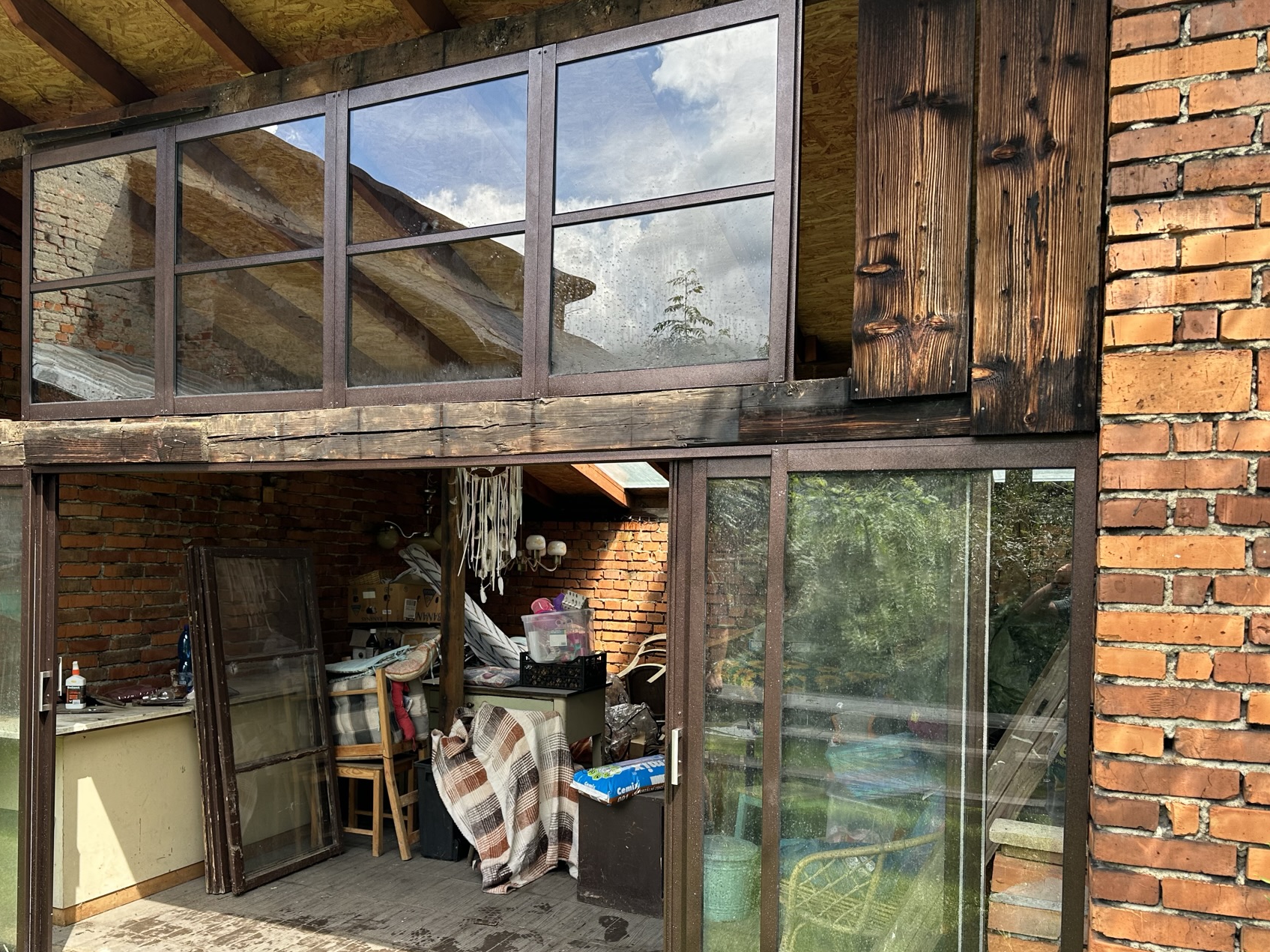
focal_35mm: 29
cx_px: 523
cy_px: 563
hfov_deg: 61.3
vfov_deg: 48.0
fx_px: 1064
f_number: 1.78
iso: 80
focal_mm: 6.86
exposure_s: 1/555
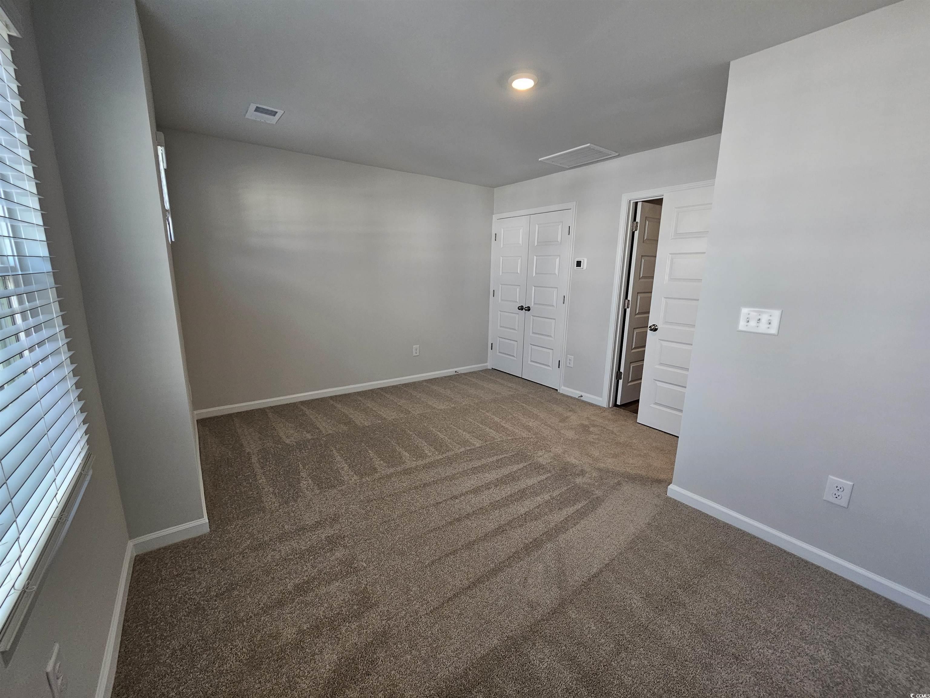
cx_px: 465
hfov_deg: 106.2
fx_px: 349
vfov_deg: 89.9
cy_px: 349
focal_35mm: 13
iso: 100
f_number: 2.2
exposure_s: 1/60
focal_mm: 2.2
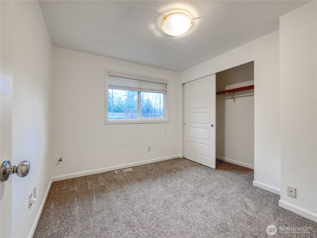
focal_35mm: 14
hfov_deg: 102.1
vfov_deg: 85.7
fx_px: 128
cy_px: 119
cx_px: 158
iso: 200
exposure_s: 1/1.25
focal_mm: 7
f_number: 10
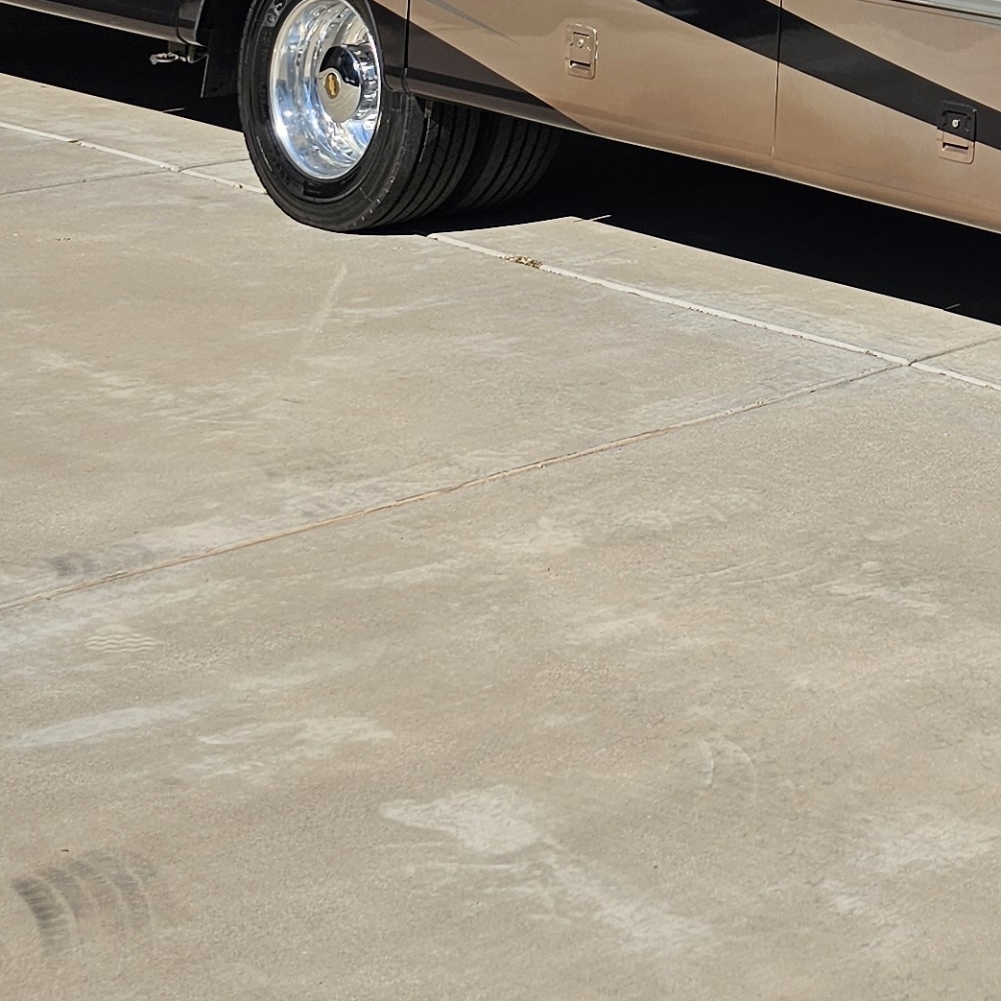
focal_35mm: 78
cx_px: 1495
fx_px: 2552
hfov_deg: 19.4
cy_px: -287
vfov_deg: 20.4
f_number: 1.7
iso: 10
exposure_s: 1/843
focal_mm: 6.3
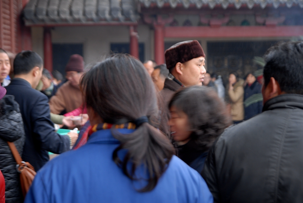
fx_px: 404
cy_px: 102
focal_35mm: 48
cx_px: 152
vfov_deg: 28.1
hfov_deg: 41.1
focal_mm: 32
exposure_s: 1/30
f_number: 2.8
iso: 200
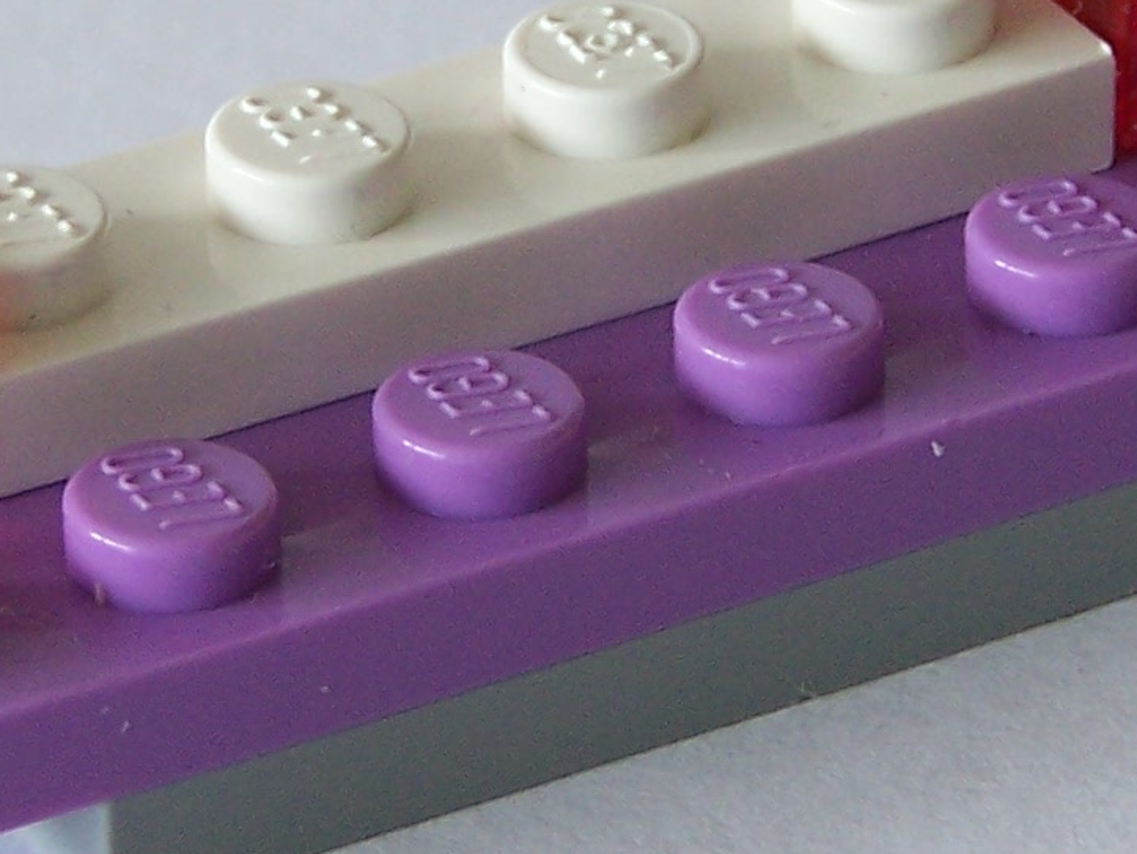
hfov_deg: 6.8
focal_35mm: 292
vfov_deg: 5.1
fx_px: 9596
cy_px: 203
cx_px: 544
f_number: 3.2
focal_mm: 13.7
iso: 100
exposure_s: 1/45
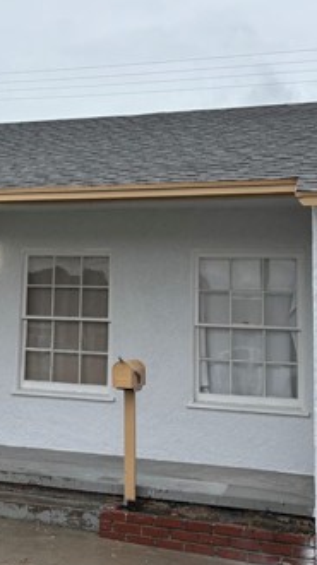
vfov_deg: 37.6
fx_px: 824
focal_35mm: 55
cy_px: 202
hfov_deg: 21.4
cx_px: 43
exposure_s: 1/618
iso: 50
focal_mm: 5.96
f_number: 1.6
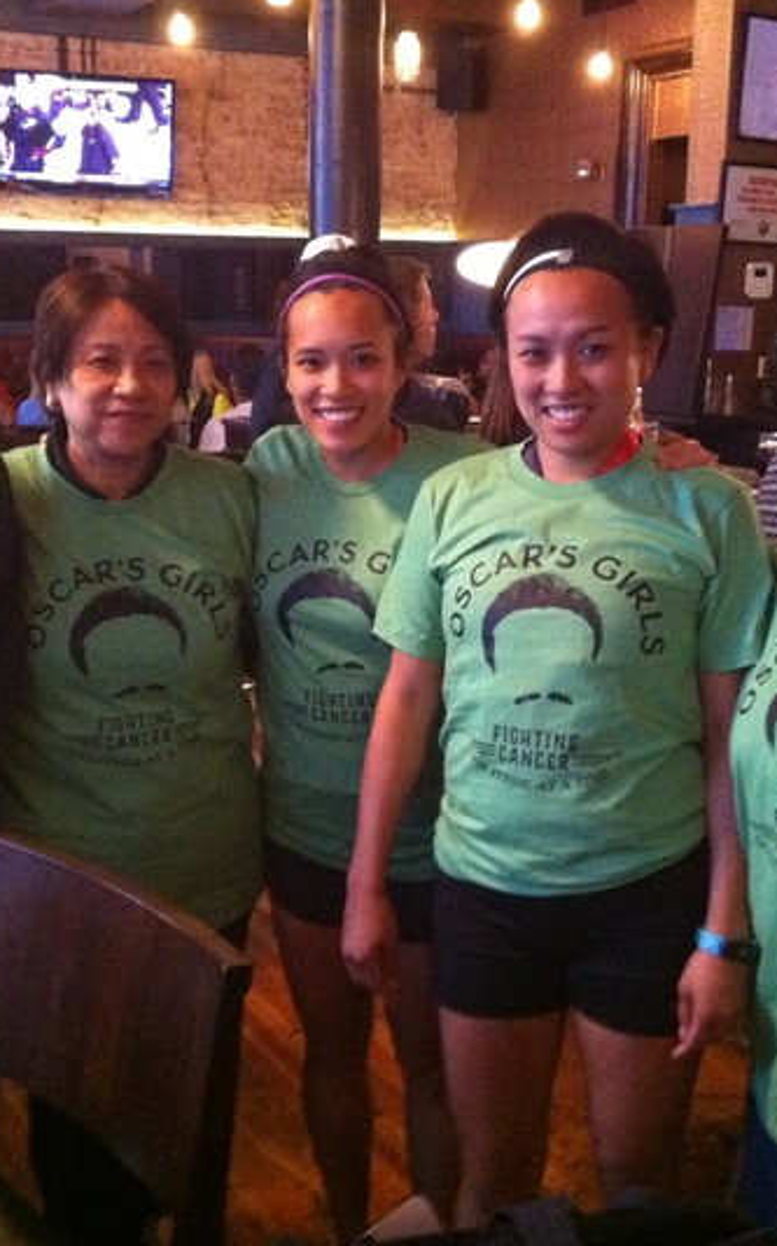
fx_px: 1697
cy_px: 623
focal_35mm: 50
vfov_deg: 40.3
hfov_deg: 25.8
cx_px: 364
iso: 1000
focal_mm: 3.85
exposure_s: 1/15
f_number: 2.8
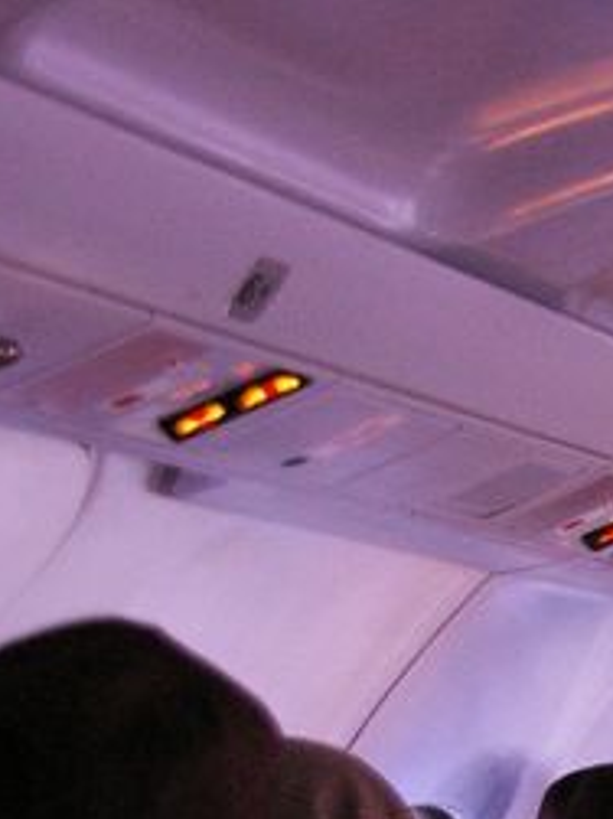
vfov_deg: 15.5
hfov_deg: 11.2
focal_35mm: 127
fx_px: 3001
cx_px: 923
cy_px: 545
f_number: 4.5
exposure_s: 1/45
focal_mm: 34
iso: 1600
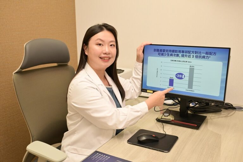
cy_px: 81
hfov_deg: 53.1
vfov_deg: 36.9
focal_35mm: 36
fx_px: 243
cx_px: 122
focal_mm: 36
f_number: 5.6
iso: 1600
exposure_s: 1/200
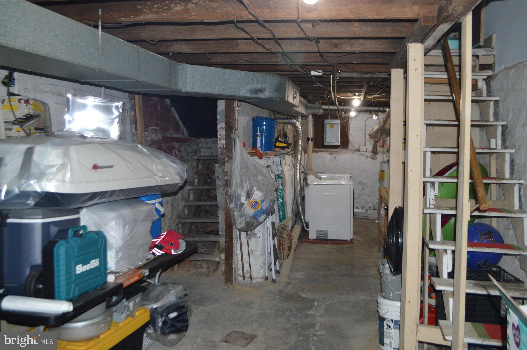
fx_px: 439
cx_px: 264
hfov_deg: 62.0
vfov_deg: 43.5
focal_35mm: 30
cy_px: 175
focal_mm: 20
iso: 1000
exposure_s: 1/60
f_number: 3.8
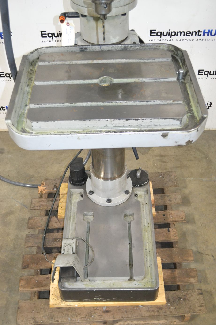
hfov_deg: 34.2
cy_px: 162
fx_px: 351
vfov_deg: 49.6
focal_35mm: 39
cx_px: 108
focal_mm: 26
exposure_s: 1/60
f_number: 4.2
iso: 1600
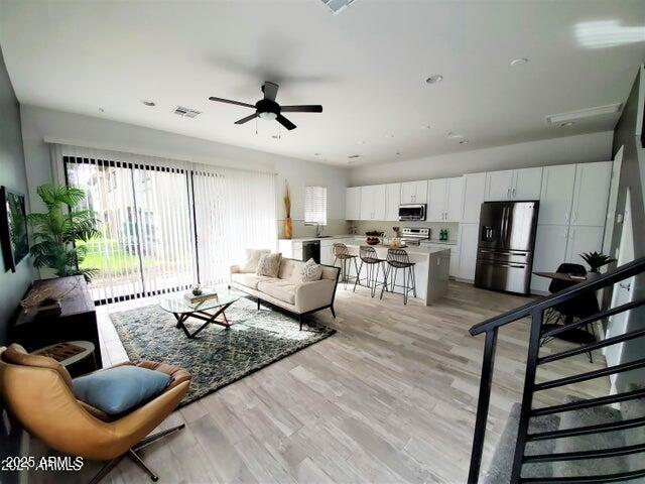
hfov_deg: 106.2
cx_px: 322
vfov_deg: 89.9
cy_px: 242
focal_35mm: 13
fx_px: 242
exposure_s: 1/100
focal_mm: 1.8
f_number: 2.2
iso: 64
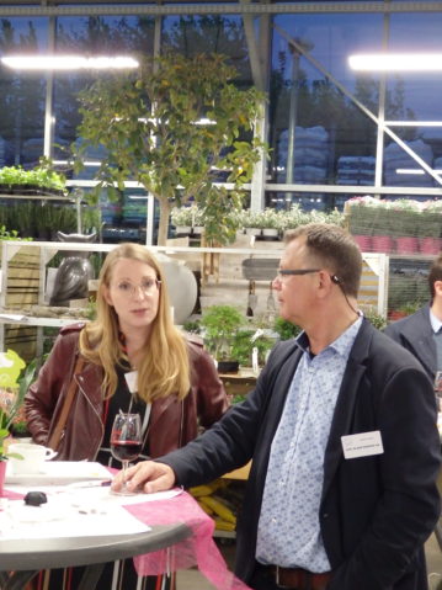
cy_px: 295
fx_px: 1022
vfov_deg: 32.2
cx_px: 221
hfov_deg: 24.4
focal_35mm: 60
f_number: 4.2
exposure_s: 1/13
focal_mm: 10.8
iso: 1000
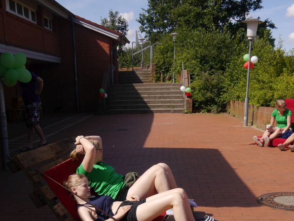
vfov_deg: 30.0
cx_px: 142
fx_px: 399
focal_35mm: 47
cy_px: 185
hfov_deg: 40.4
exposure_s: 1/2000
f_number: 3.5
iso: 160
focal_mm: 14
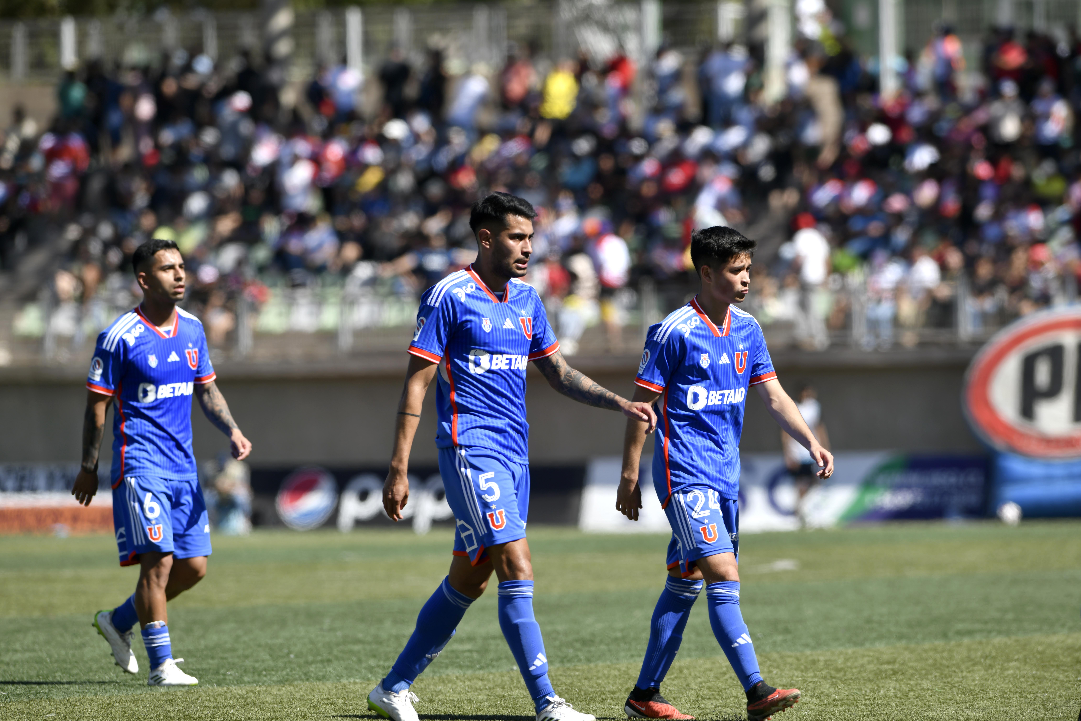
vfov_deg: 4.6
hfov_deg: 6.9
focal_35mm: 300
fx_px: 9008
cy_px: 360
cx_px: 540
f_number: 5.6
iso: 125
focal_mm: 300
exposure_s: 1/1250
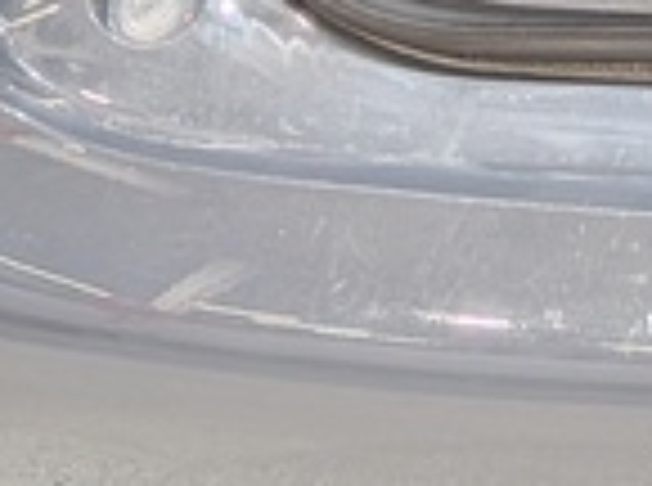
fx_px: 3194
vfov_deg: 7.8
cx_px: 1538
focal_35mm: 170
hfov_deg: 10.2
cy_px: -842
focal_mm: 4.53
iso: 29
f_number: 1.7
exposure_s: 1/194
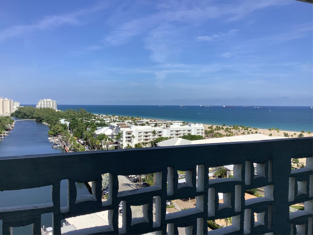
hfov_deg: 58.4
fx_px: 280
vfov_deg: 45.4
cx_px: 156
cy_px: 118
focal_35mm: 31
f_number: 2.4
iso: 25
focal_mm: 3.3
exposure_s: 1/2146
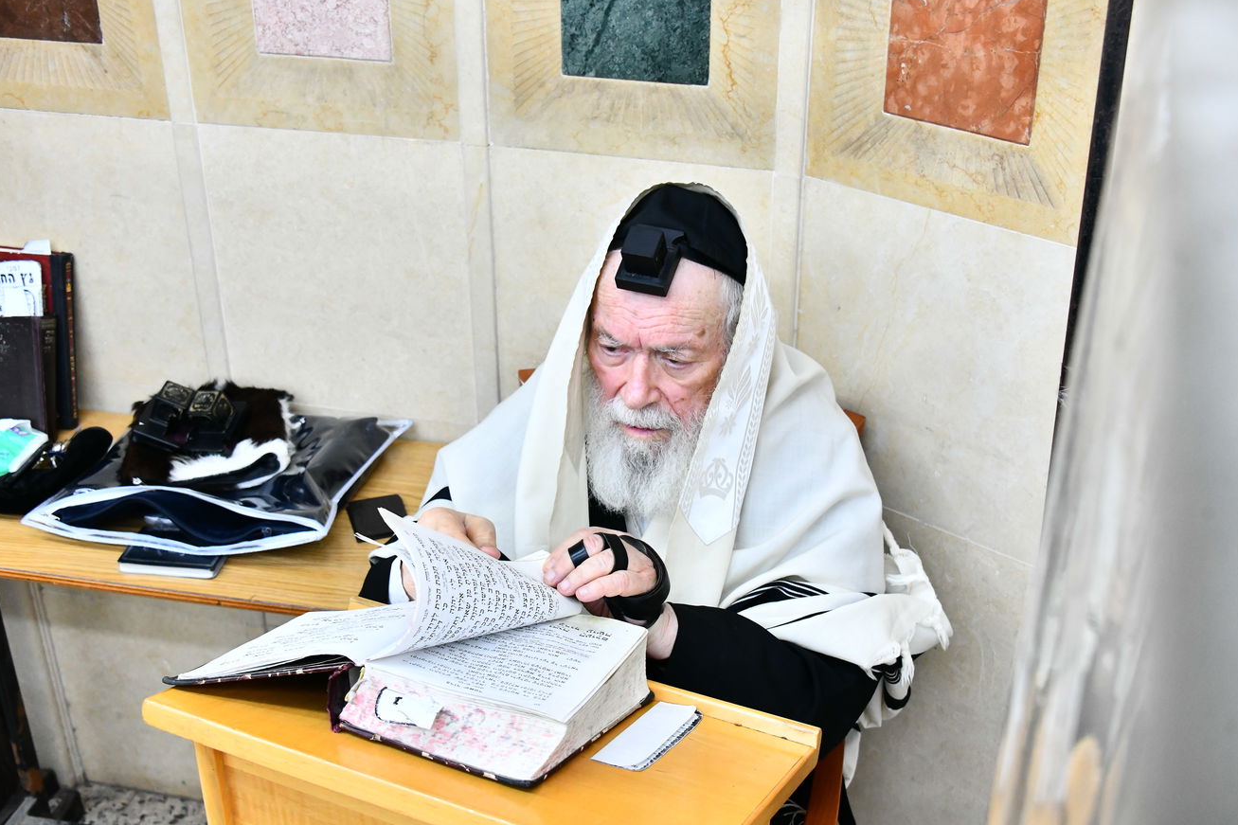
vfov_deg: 29.9
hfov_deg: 43.6
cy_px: 418
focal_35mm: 45
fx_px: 1547
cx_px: 627
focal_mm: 42
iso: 2500
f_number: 5.6
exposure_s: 1/125
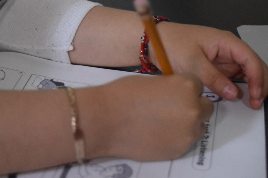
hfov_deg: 22.1
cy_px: 73
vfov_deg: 14.9
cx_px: 92
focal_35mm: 92
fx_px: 685
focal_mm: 40
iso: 5000
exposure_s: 1/60
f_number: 4.8
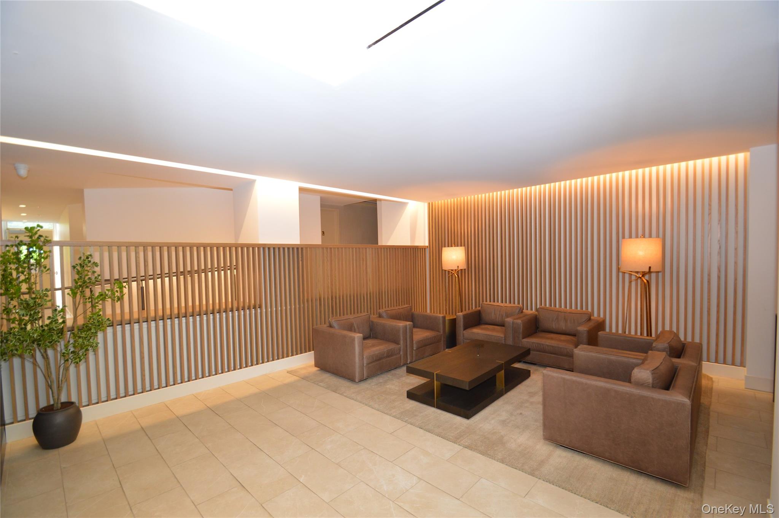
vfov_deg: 77.2
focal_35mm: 15
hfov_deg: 100.4
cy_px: 259
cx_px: 390
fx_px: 324
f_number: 3.5
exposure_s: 1/60
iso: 450
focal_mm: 10
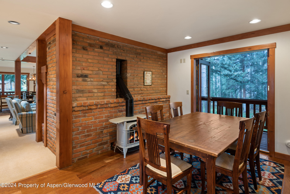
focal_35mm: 19
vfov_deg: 64.6
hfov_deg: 86.9
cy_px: 97
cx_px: 145
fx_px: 153
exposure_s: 3
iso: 100
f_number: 7.1
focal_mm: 19
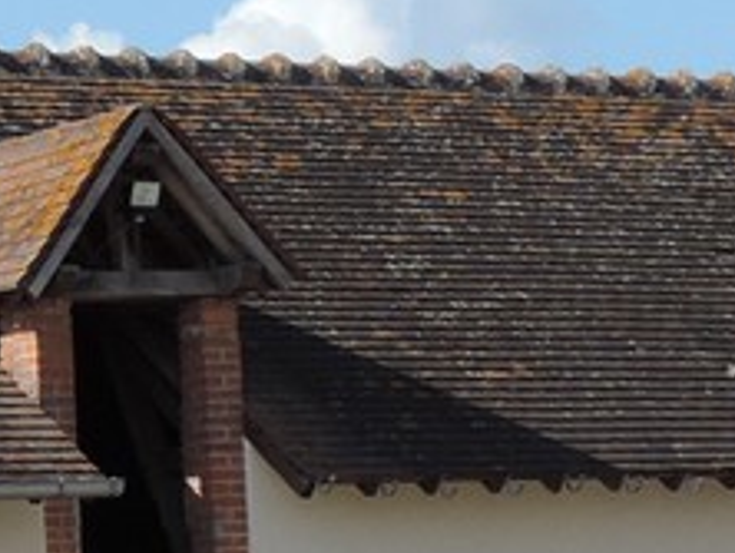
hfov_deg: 7.2
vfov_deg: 5.5
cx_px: -278
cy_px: 614
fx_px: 5739
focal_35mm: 270
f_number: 3.3
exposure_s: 1/800
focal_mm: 7.1
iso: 80
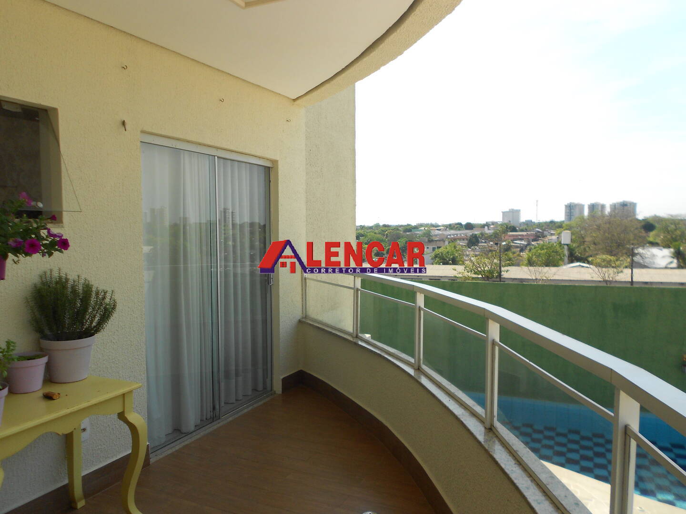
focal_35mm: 26
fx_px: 515
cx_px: 343
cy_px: 257
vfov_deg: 53.1
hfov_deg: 67.3
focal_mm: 4.6
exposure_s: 1/640
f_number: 3.2
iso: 80
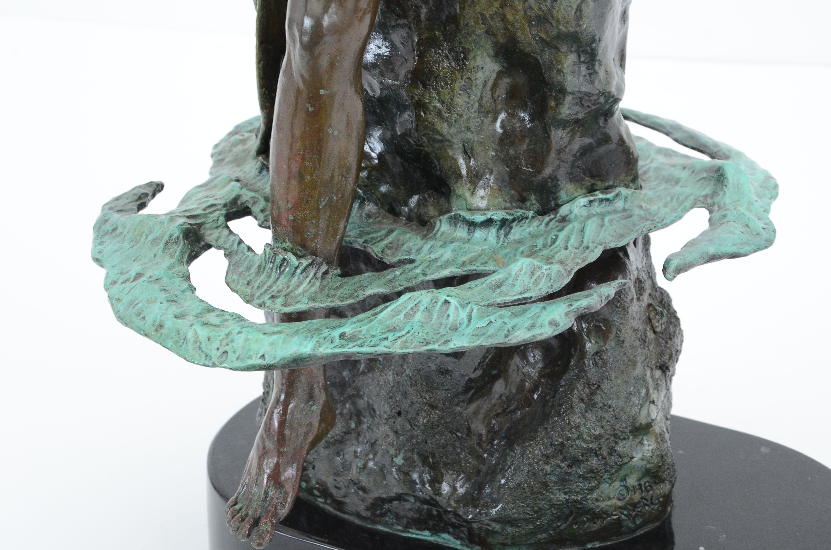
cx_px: 416
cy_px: 275
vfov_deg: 13.0
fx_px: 2419
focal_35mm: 105
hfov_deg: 19.5
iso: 640
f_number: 9
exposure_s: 1/160
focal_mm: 70
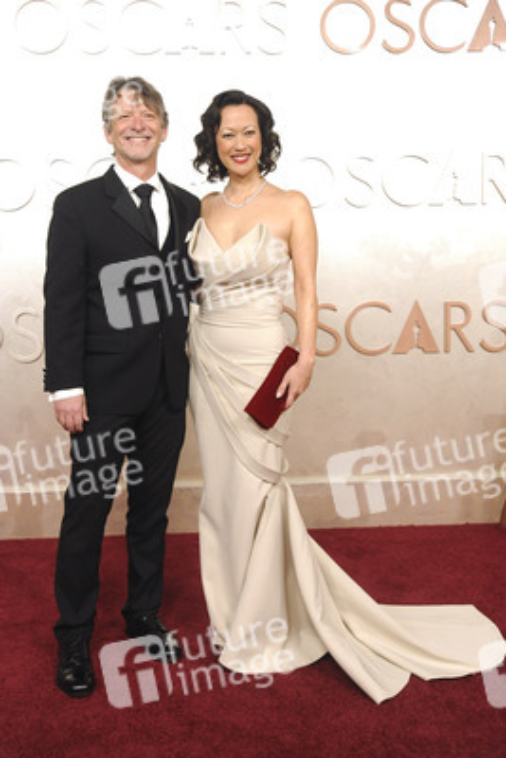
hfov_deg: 33.4
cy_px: 379
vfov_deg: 48.4
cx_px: 253
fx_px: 843
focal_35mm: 40
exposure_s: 1/160
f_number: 7.1
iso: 2500
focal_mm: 40
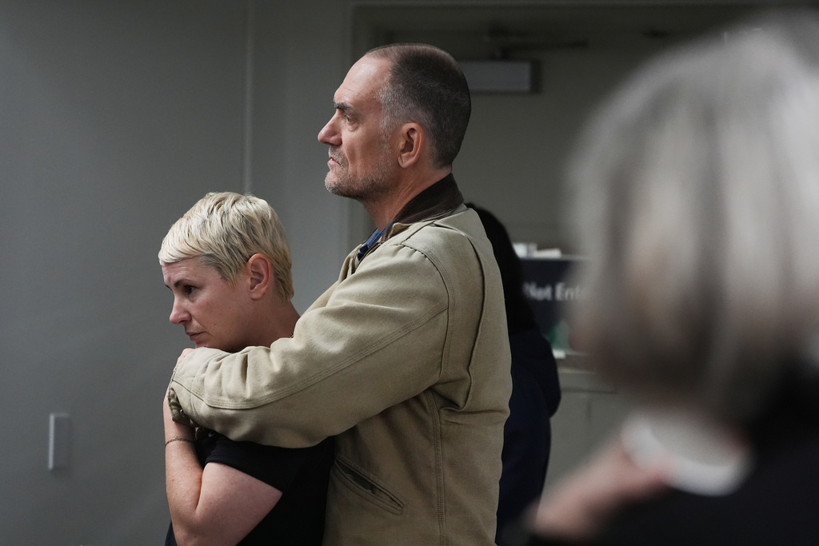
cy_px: 273
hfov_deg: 10.3
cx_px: 410
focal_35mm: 200
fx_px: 4550
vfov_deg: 6.9
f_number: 5.6
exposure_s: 1/200
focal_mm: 200
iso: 4000
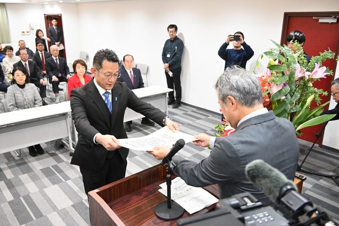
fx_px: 290
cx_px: 170
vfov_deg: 42.6
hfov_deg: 60.7
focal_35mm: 31
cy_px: 113
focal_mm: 20.5
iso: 3200
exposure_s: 1/100
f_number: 3.5
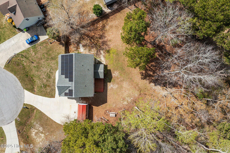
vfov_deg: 46.4
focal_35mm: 28
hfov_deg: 65.5
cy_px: 76
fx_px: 179
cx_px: 115
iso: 100
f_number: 4
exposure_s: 1/120
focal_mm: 10.26
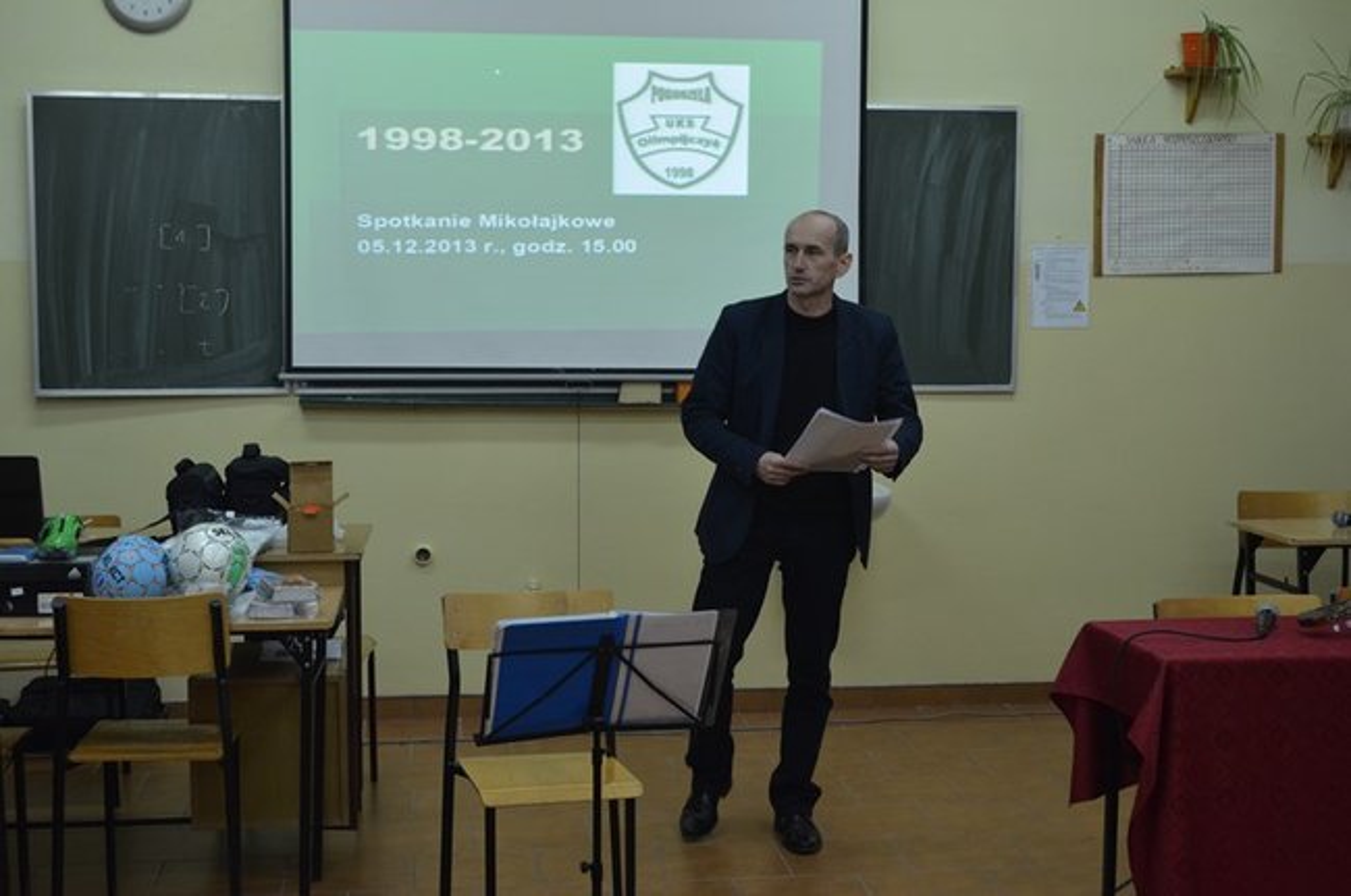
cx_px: 676
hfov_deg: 36.9
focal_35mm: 54
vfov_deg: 25.0
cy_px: 448
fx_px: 2023
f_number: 5.3
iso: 800
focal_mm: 36
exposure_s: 1/60
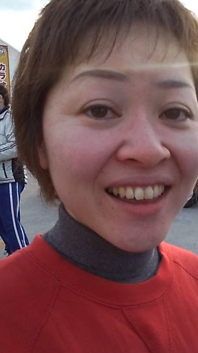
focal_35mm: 38
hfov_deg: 30.9
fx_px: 355
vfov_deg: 52.8
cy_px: 188
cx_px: 136
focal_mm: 3.73
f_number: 3.5
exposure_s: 1/83.3
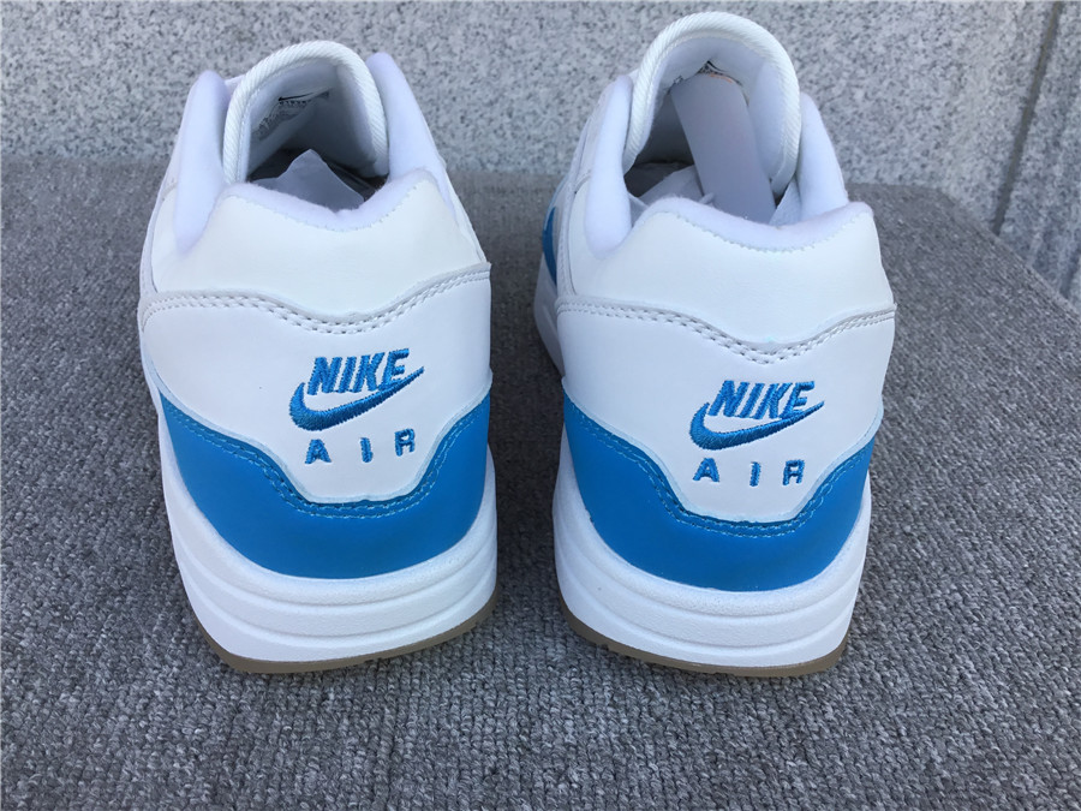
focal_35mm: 31
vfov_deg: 45.4
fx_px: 968
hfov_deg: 58.4
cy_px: 406
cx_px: 540
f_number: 2.4
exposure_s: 1/246
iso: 25
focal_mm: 3.3
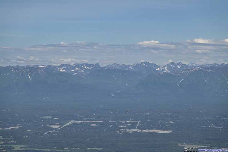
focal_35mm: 120
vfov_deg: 11.4
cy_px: 76
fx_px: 760
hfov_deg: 17.1
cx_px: 114
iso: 100
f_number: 6.3
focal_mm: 120
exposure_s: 1/1600
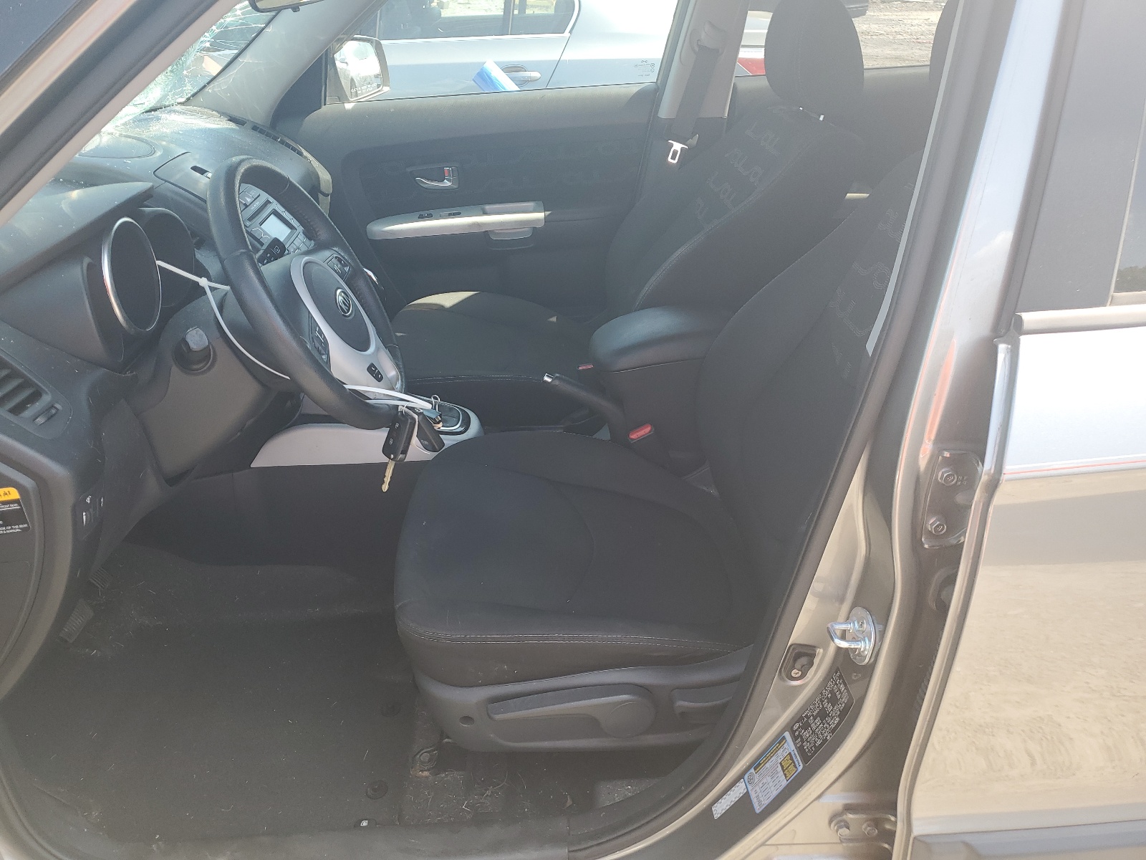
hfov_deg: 67.3
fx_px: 861
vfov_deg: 53.1
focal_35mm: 26
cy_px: 430
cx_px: 573
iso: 50
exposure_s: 1/263
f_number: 1.5
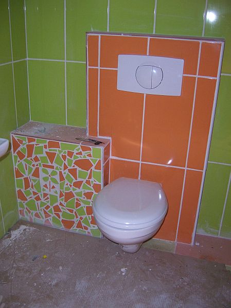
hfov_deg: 39.6
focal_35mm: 36
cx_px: 116
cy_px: 154
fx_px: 320
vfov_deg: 51.4
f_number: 2.8
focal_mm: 6.2
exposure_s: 1/60
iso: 125
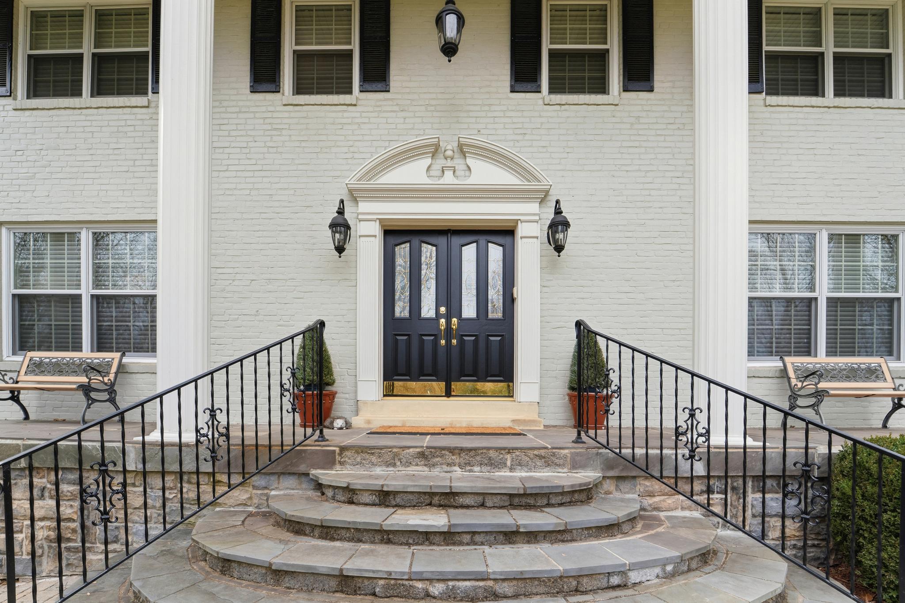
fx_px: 352
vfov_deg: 81.2
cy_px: 302
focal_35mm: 14
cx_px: 452
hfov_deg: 104.3
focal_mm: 14
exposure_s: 1/1600
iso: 200
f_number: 9
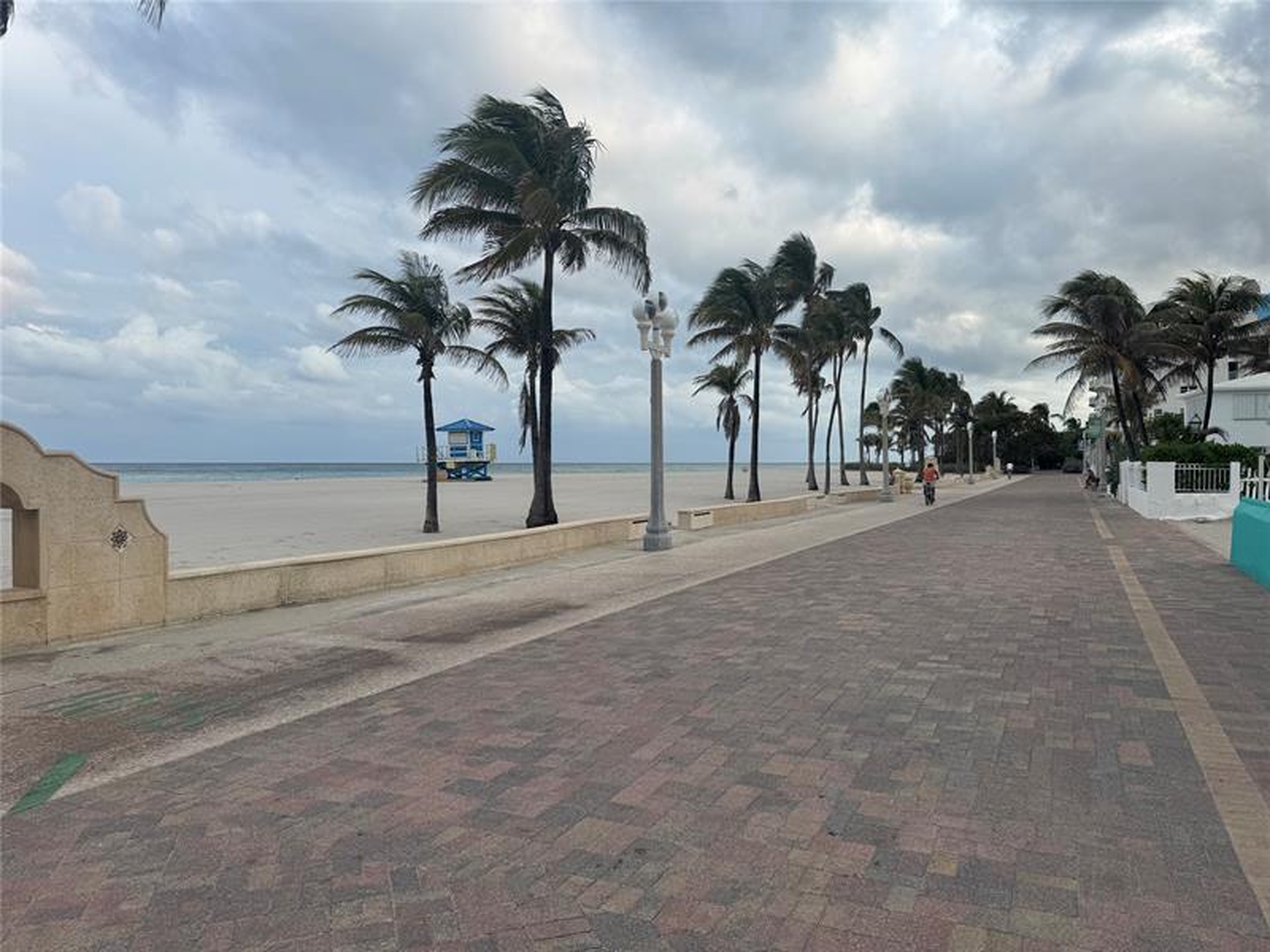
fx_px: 881
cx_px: 635
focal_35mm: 24
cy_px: 476
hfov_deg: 71.6
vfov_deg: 56.8
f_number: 1.78
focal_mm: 6.76
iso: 80
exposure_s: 1/2833
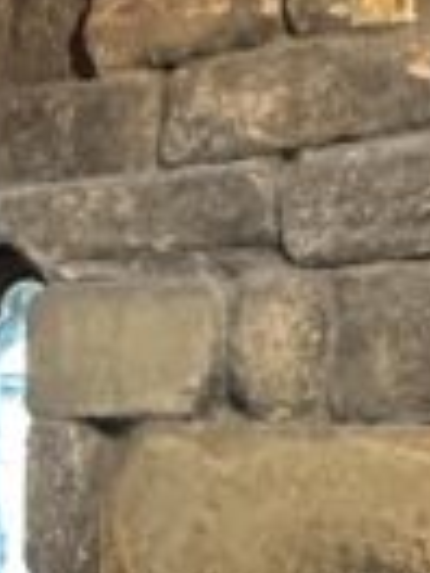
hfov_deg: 12.5
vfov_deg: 17.9
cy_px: 464
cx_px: -334
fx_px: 1805
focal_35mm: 109
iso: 800
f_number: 2.2
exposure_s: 1/34
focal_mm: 2.22
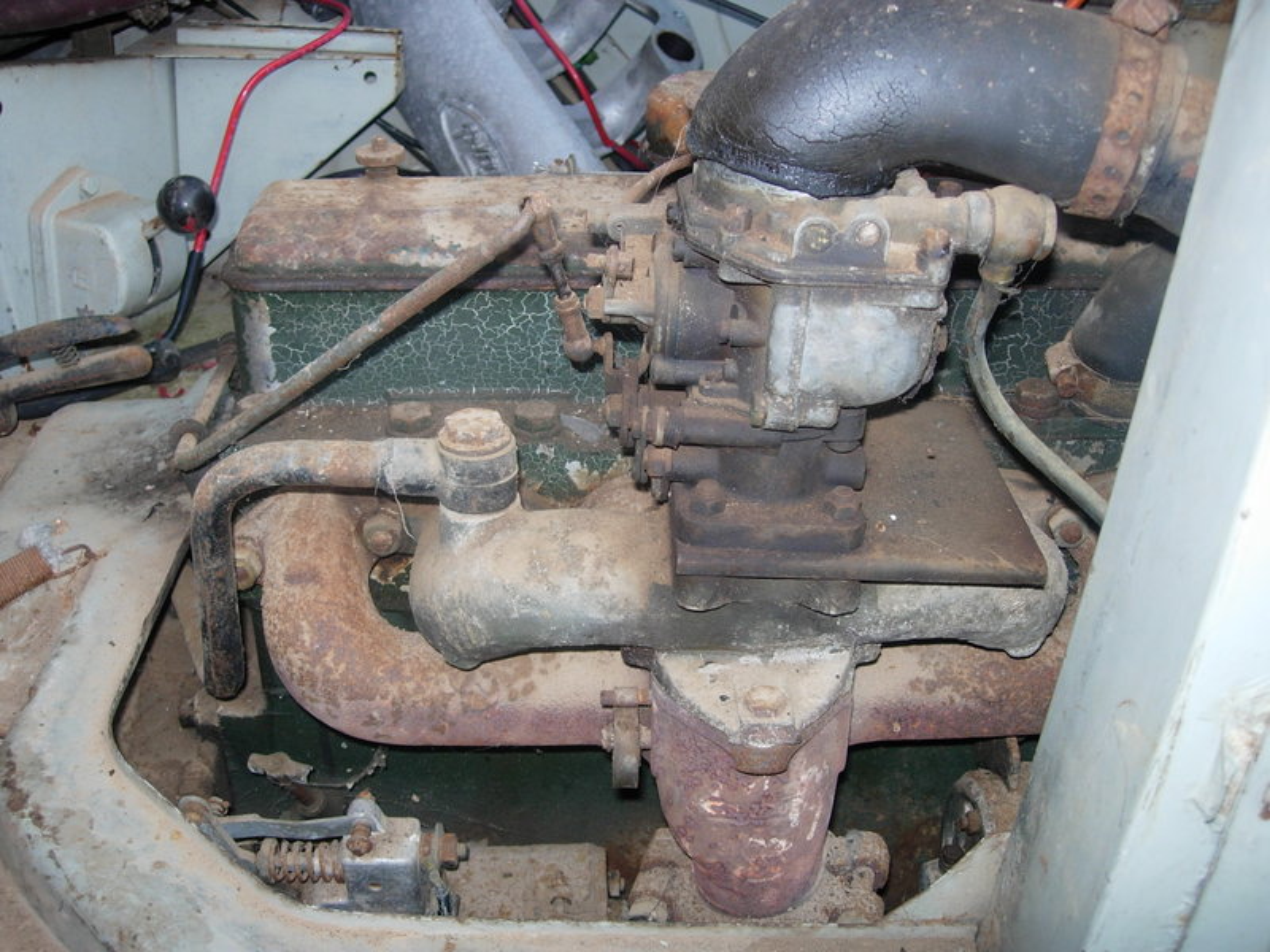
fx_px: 1394
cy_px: 476
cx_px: 635
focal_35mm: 38
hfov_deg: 49.0
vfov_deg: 37.7
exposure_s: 1/64
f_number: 2.8
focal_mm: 7.8
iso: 79
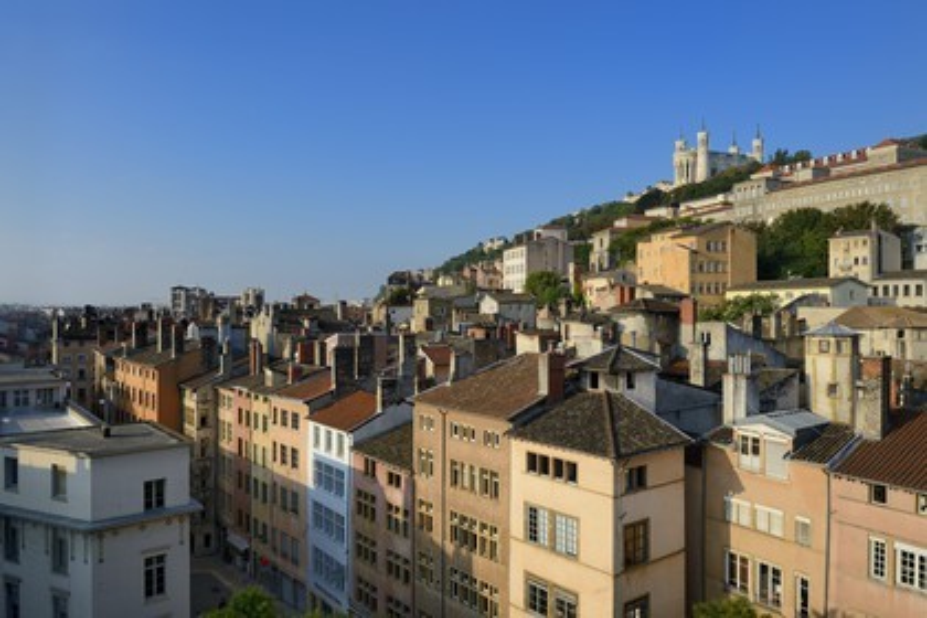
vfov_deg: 53.1
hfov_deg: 73.7
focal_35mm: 24
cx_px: 464
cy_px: 309
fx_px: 618
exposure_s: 1/100
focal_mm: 24
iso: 100
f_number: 13
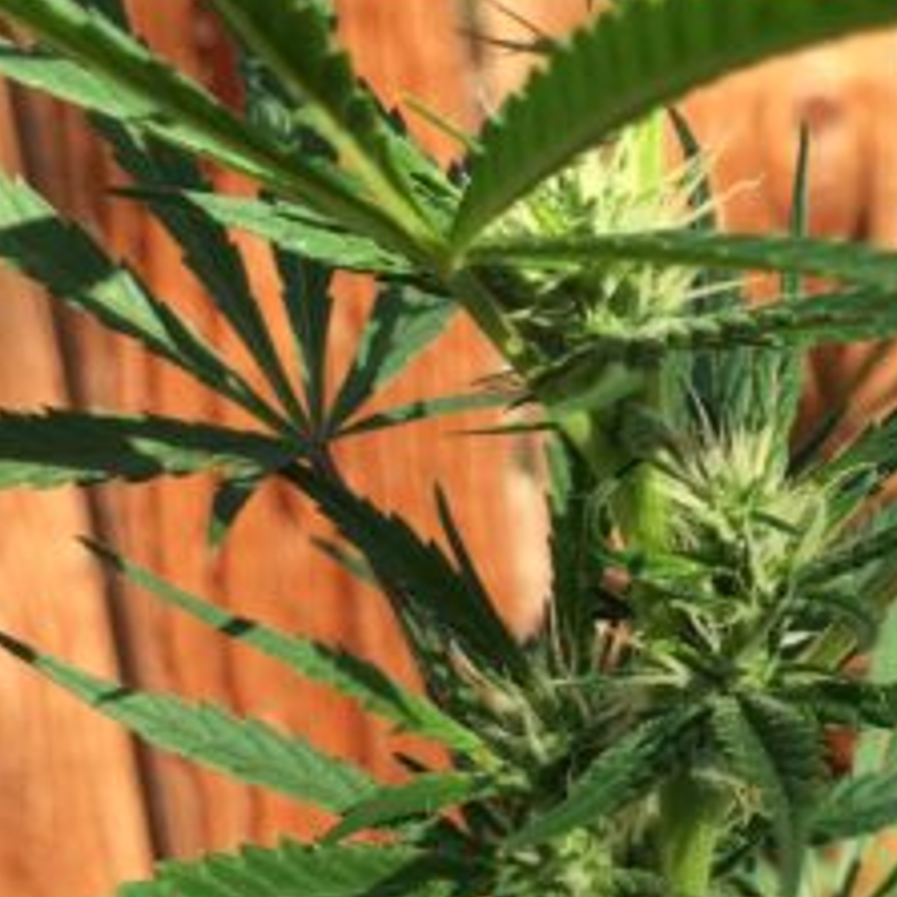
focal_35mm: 78
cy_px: 414
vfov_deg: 22.2
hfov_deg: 22.0
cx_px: 692
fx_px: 2287
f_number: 2.2
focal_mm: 4.15
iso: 32
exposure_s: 1/720
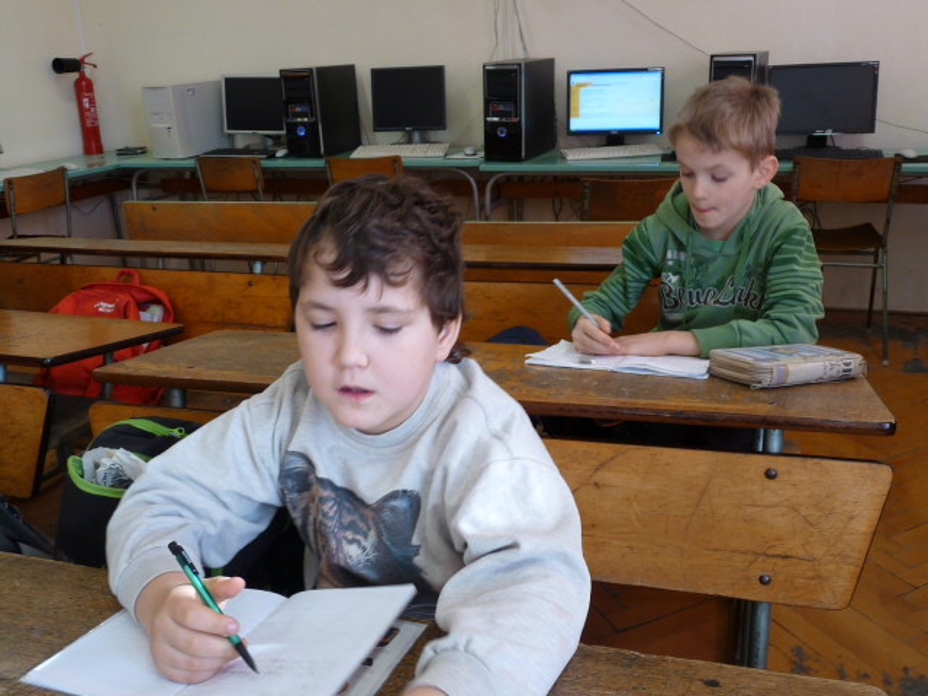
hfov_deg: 56.8
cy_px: 348
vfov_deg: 44.2
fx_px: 858
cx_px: 464
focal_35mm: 32
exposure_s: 1/30
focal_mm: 4.8
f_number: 2.8
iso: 100
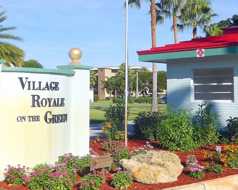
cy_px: 76
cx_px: 105
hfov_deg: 31.4
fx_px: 423
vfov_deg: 25.3
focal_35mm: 60
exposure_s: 1/1300
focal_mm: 7.2
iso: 80
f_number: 3.8
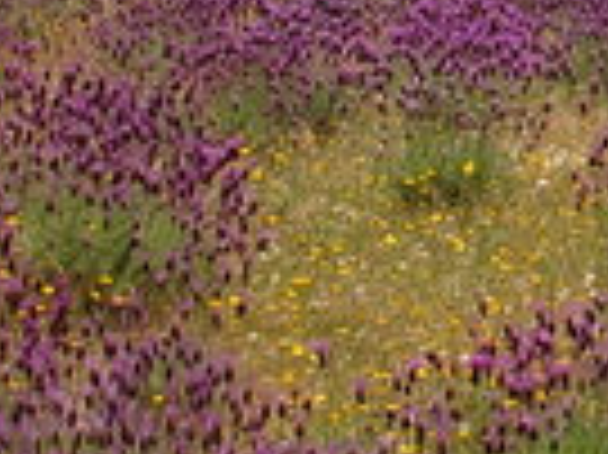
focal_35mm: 234
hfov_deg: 8.2
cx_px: 1058
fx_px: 4106
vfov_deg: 6.3
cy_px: -200
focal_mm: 9.6
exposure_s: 1/200
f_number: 6.2
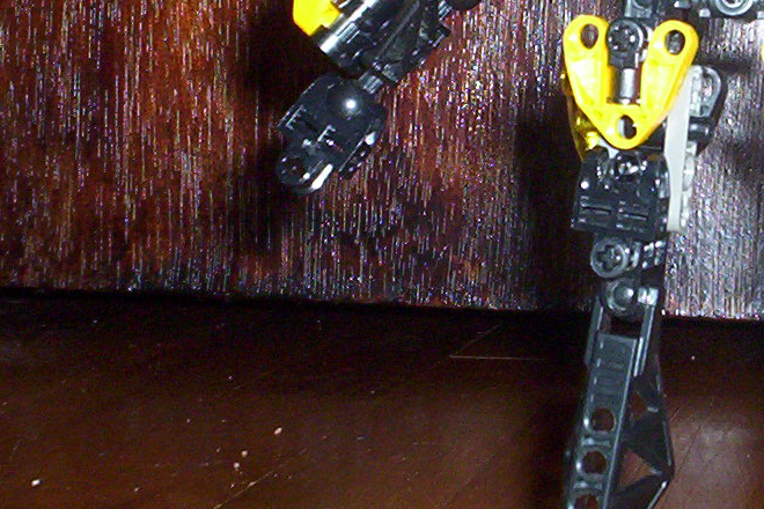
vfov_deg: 13.9
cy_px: 102
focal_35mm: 98
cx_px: 707
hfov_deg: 20.3
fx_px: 2080
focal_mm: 4.99
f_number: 4.5
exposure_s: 1/60
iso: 140
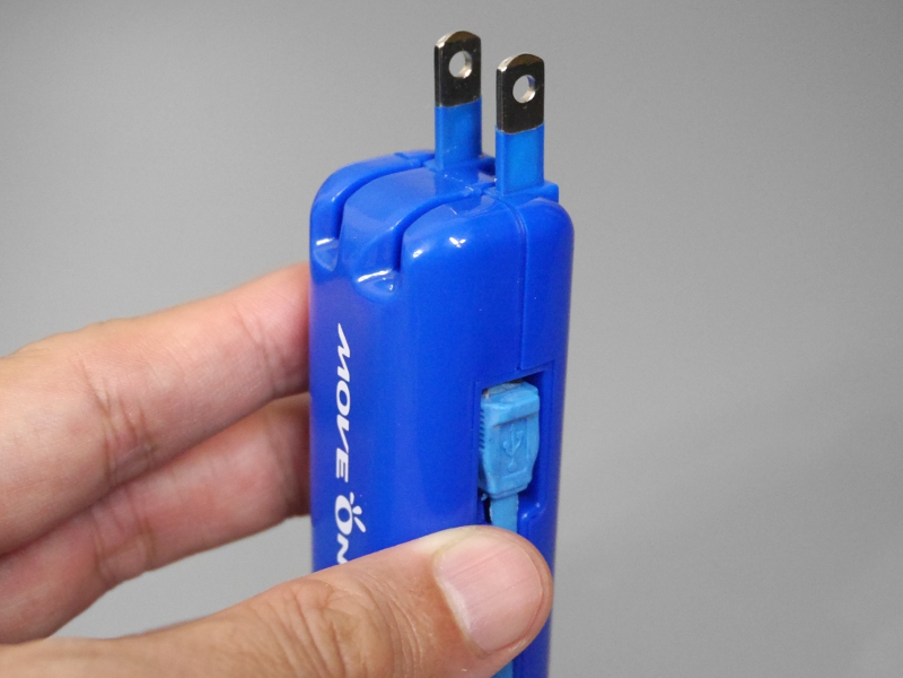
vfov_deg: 24.4
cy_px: 339
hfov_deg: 32.2
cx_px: 452
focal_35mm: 60
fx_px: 1565
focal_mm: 30
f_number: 5.3
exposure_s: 1/60
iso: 2000
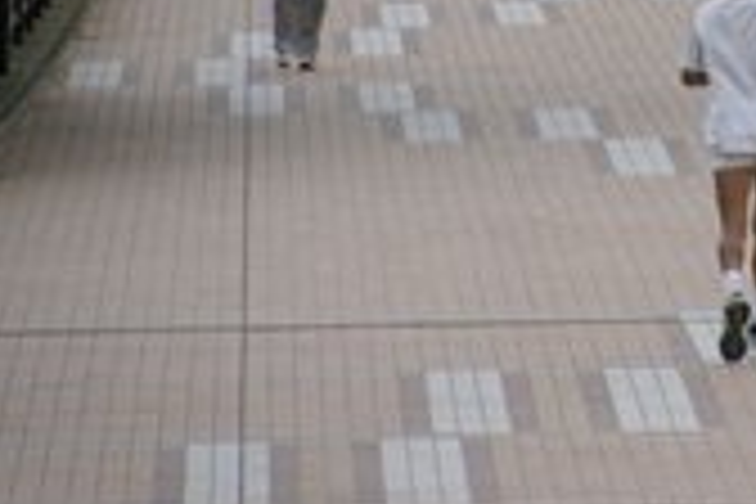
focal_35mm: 1127
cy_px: -27
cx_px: 752
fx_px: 23665
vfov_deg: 1.2
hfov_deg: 1.8
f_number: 6.3
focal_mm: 280
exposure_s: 1/500
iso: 100
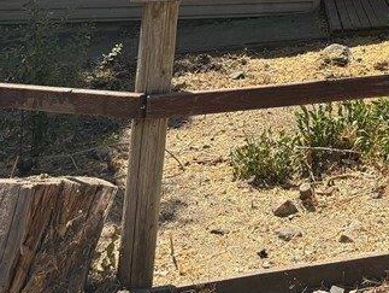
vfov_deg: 17.5
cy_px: -146
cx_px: 550
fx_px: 855
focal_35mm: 76
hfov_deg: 22.1
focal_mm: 6.76
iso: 80
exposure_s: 1/3021
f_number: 1.78
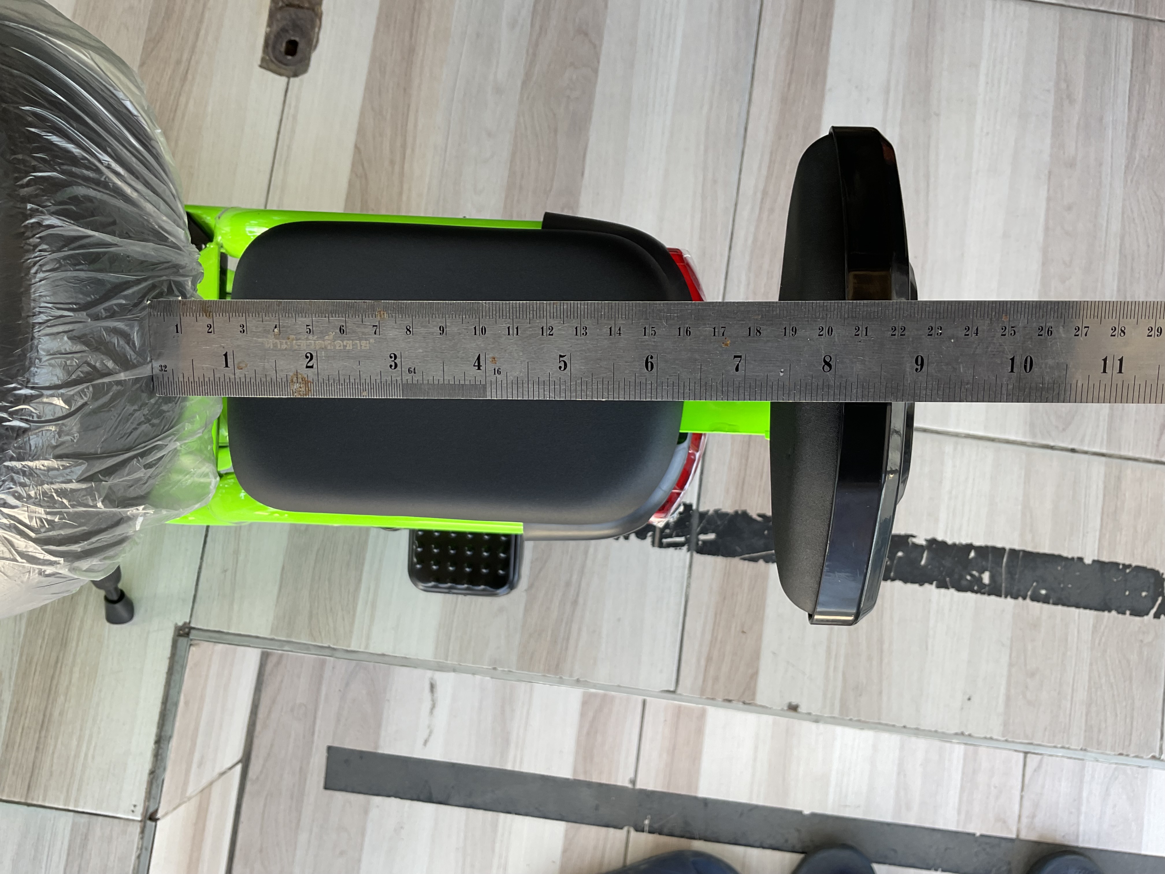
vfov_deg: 48.2
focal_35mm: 29
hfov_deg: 61.7
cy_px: 437
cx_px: 582
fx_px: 976
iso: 20
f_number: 1.8
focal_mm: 3
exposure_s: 1/100
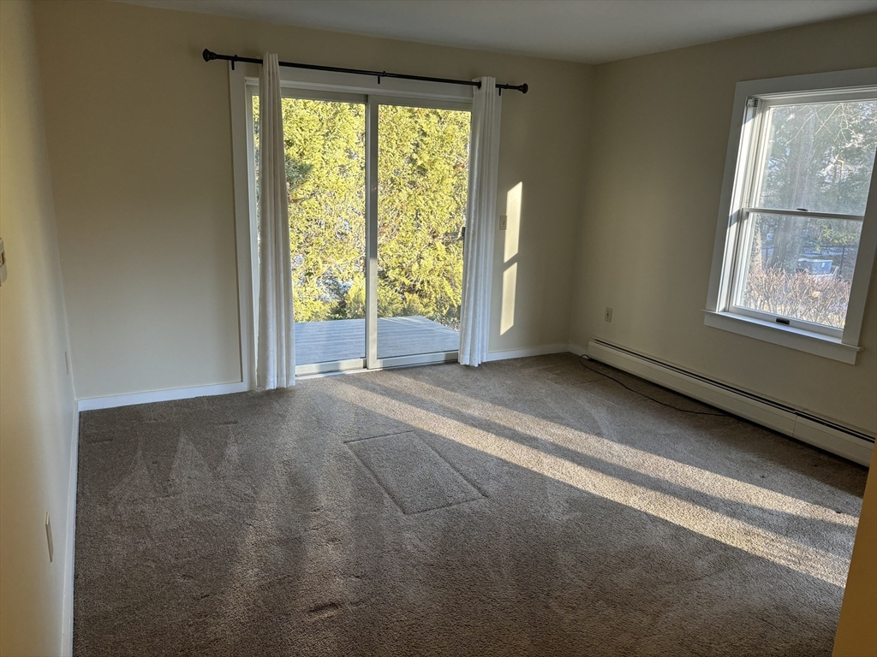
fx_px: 659
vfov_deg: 53.1
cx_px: 438
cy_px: 328
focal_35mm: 26
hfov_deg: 67.3
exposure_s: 1/120
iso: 80
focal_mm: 5.96
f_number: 1.6
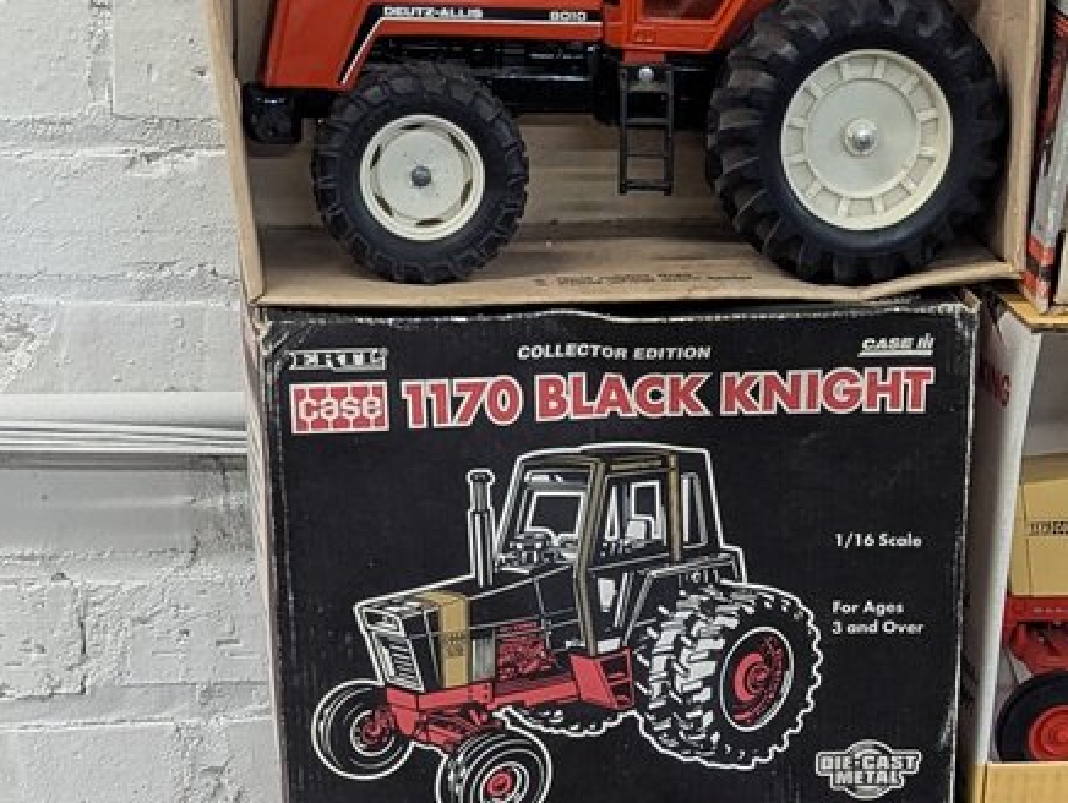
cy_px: 782
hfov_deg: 23.3
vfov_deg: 17.4
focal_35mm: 83
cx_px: 783
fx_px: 2564
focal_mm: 6.81
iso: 449
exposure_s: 1/120
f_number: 1.85
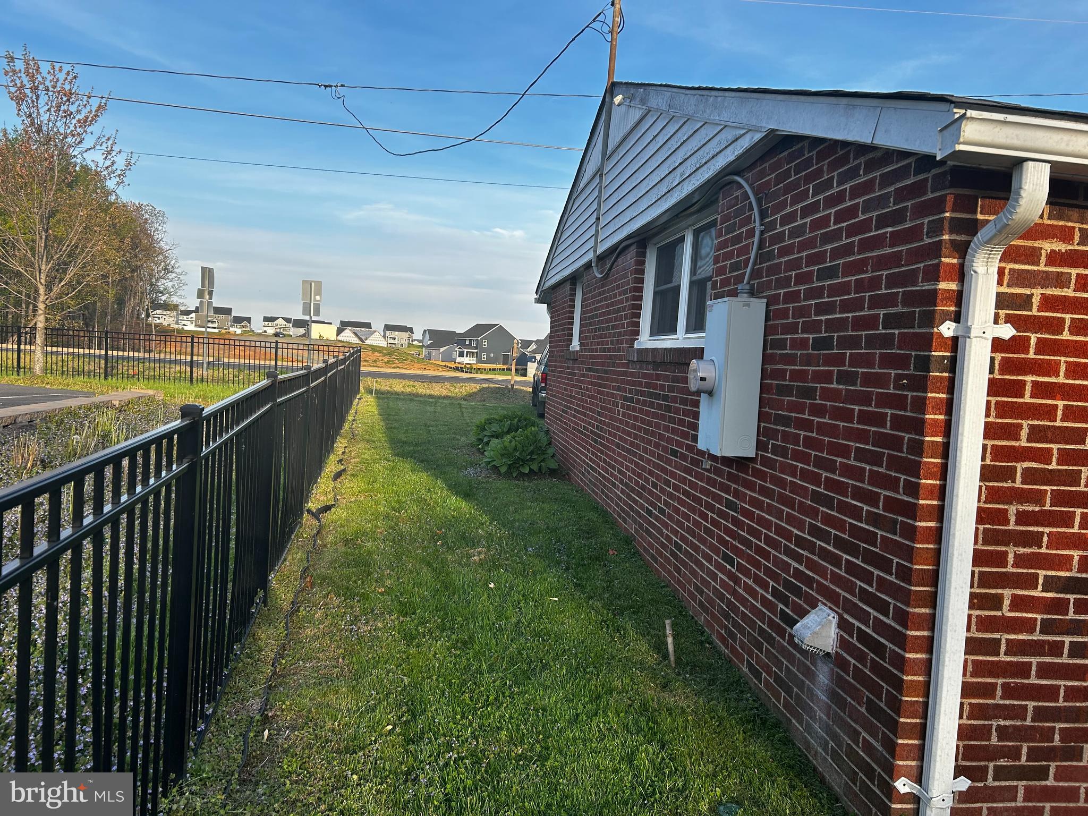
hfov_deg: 67.3
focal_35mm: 26
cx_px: 544
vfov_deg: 53.1
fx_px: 817
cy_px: 408
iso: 50
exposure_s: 1/1196
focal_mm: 5.7
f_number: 1.5
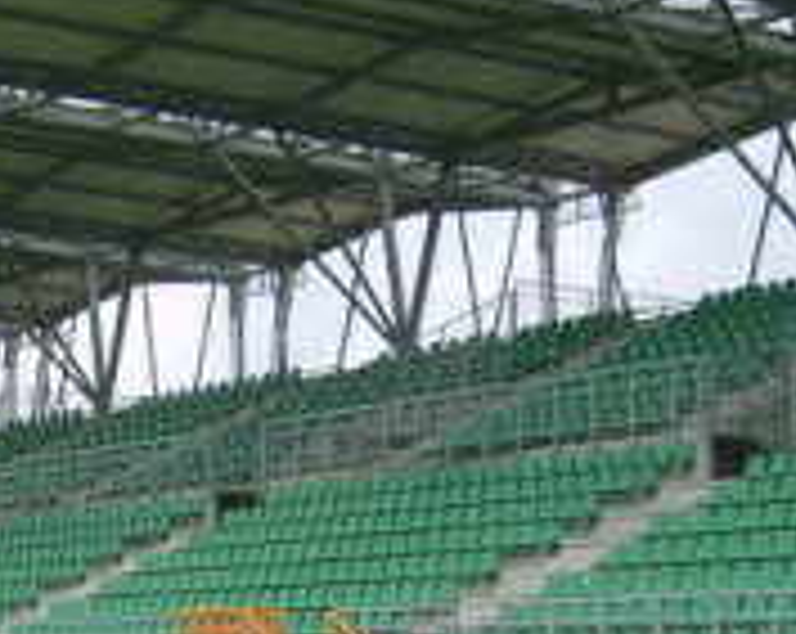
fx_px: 2728
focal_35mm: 116
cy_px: 665
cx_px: 211
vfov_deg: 13.0
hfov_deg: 16.5
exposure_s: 1/350
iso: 50
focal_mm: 5.8
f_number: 2.8
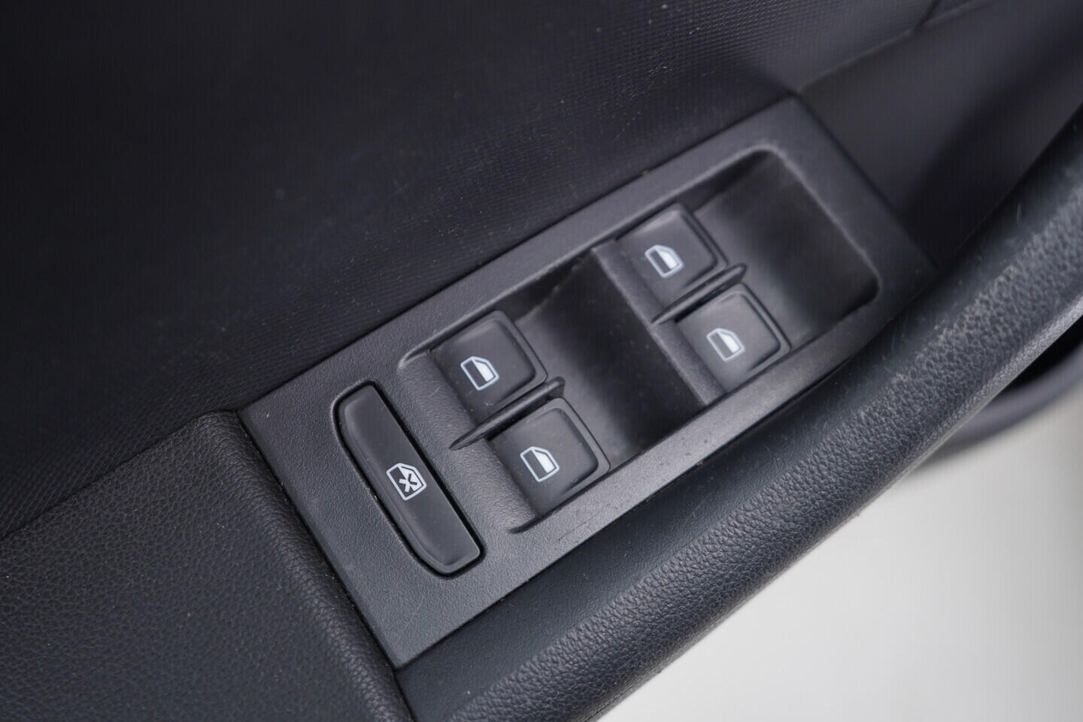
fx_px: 1083
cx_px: 542
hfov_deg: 53.1
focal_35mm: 36
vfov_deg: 36.9
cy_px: 361
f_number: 2.8
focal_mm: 24
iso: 200
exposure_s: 1/40
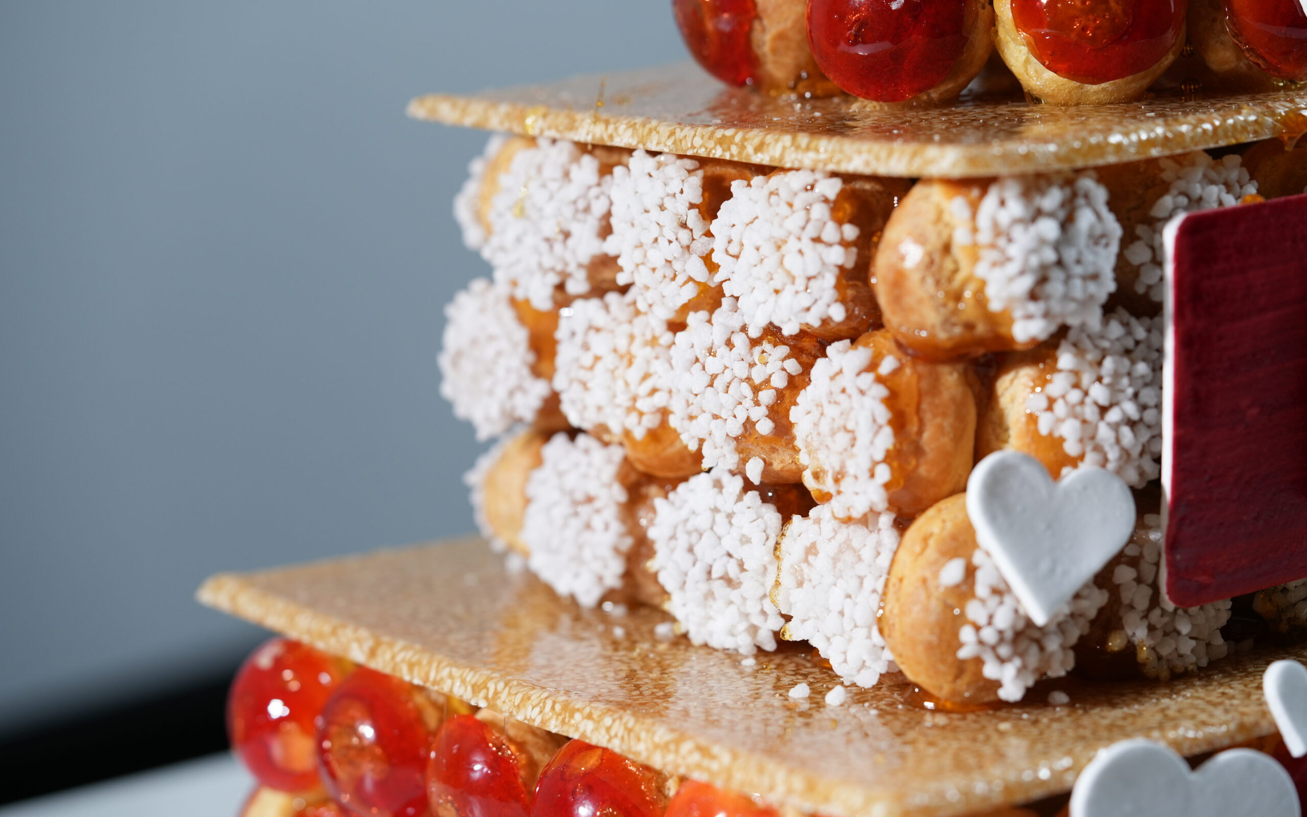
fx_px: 3277
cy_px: 405
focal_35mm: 92
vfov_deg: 14.2
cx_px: 655
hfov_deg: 22.6
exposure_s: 1/250
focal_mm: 90
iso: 800
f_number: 4
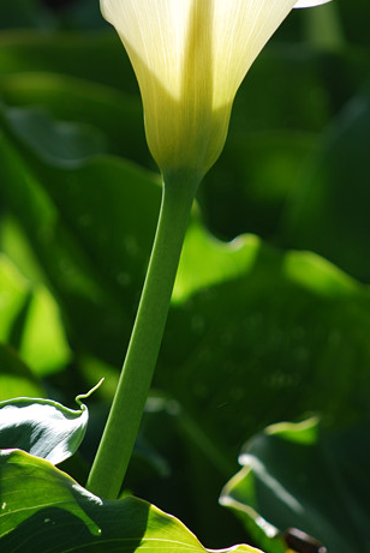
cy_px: 276
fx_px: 8019
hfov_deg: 2.6
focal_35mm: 521
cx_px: 201
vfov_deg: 4.0
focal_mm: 200
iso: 100
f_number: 5.6
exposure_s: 1/100
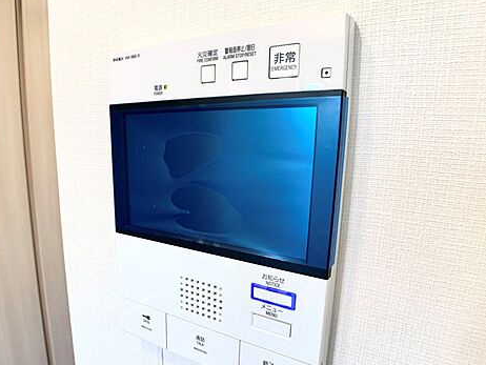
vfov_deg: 39.6
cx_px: 207
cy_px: 214
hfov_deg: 51.1
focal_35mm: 36
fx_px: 506
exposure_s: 1/100
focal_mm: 4.25
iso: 80
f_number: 1.8
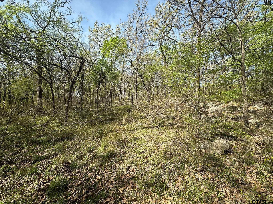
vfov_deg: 85.7
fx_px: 110
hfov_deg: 102.1
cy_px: 102
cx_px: 136
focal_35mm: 14
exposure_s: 1/662
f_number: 2.2
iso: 40
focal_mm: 2.22
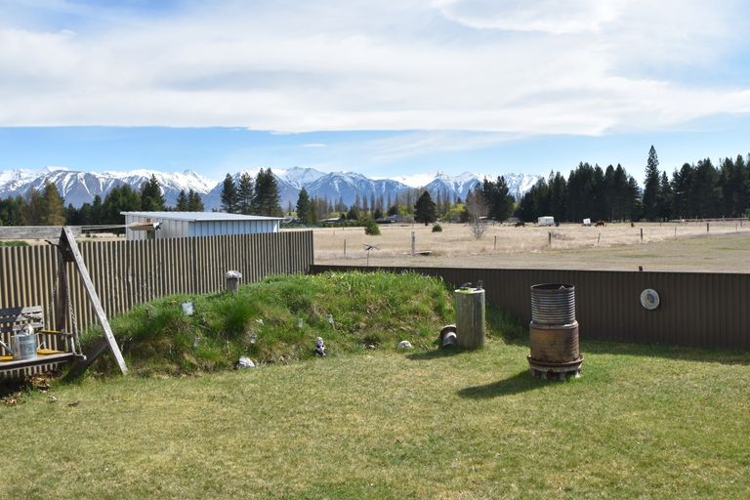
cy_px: 250
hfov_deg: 53.1
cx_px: 375
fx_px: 750
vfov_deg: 36.9
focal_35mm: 36
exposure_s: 1/400
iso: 200
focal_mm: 24
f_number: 10
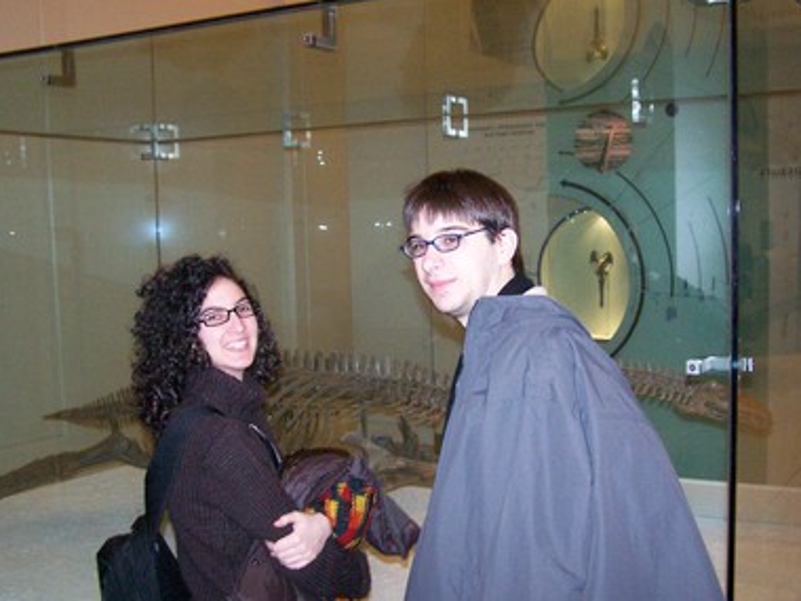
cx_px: 453
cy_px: 318
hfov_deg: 42.0
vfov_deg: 32.2
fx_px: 1041
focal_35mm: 45
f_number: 2.8
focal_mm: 6.3
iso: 400
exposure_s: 1/50
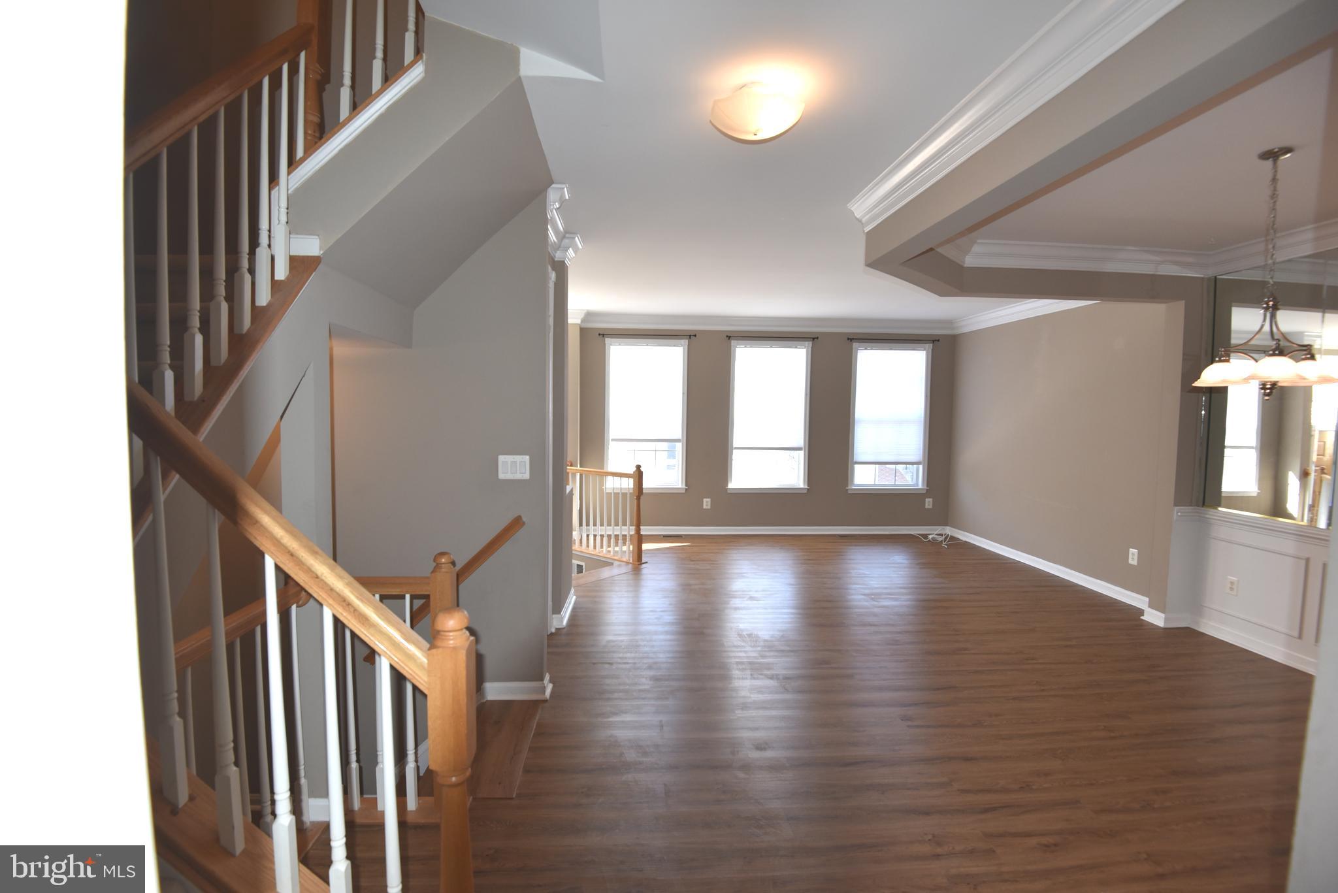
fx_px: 595
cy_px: 446
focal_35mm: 16
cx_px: 669
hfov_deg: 96.7
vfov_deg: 73.8
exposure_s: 1/125
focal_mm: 16
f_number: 5.6
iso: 720
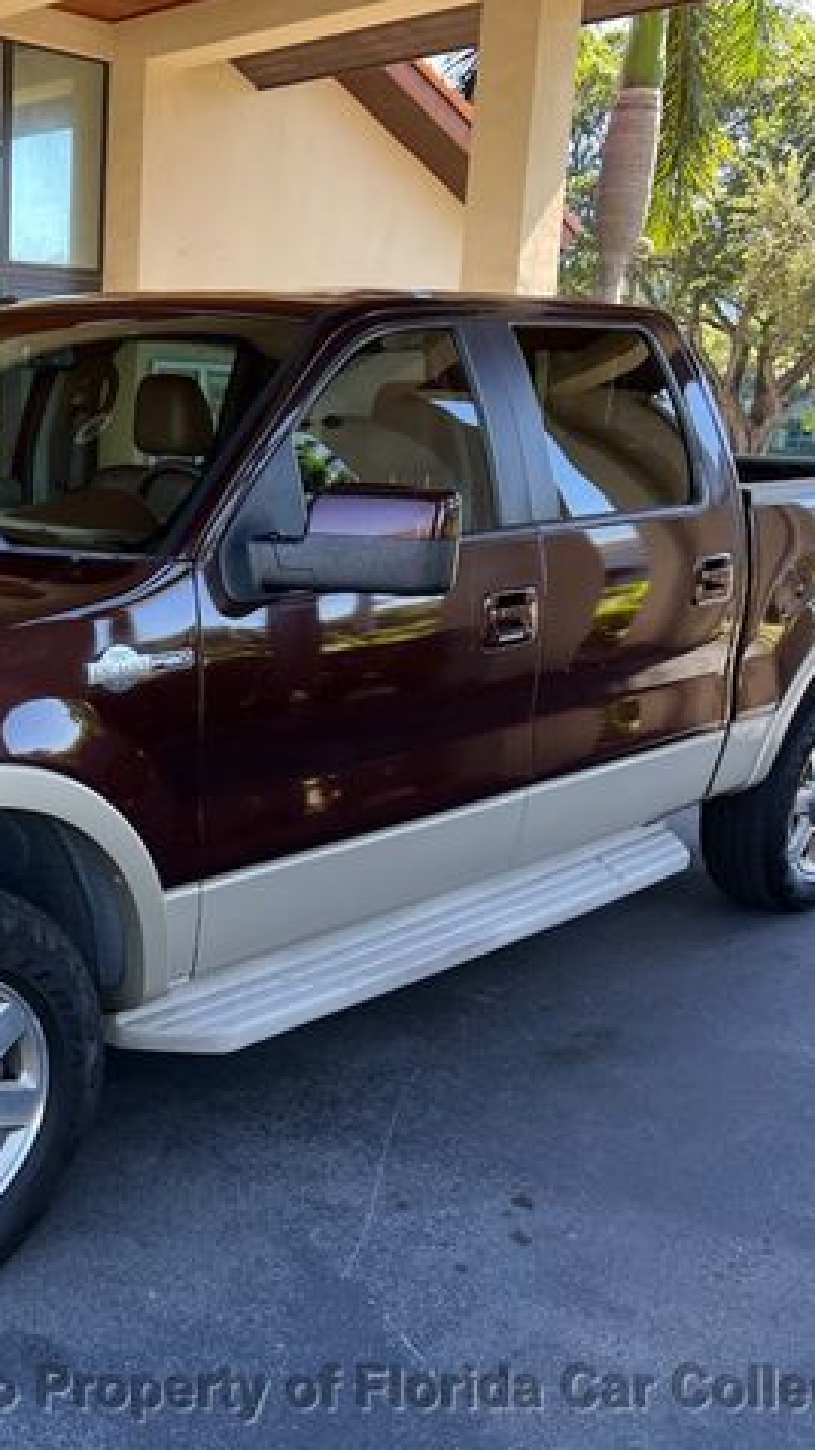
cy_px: 723
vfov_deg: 52.8
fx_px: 1461
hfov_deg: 29.8
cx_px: 70
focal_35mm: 38
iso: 40
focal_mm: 5.7
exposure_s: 1/194
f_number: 1.5
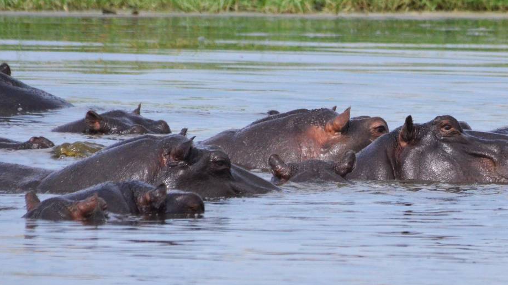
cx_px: 404
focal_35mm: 1364
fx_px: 18369
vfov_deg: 0.9
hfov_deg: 1.6
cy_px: 132
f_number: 9
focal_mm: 500
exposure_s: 1/5000
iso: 2500
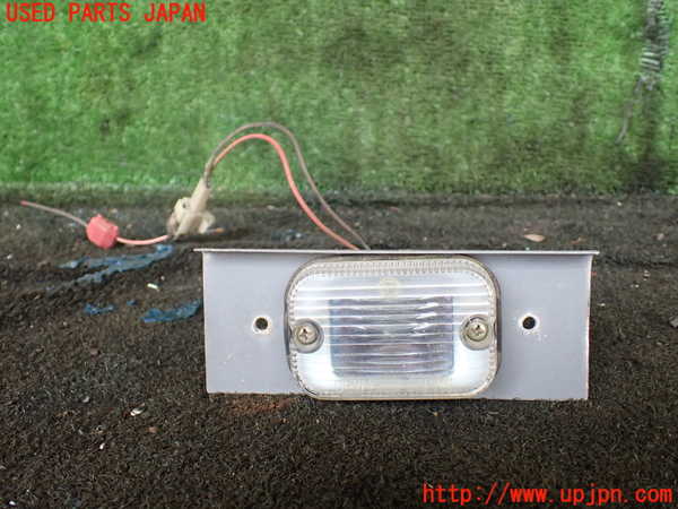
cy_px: 254
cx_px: 339
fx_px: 588
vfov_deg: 46.8
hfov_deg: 60.0
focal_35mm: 30
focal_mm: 5.4
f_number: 2.3
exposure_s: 1/125
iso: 320
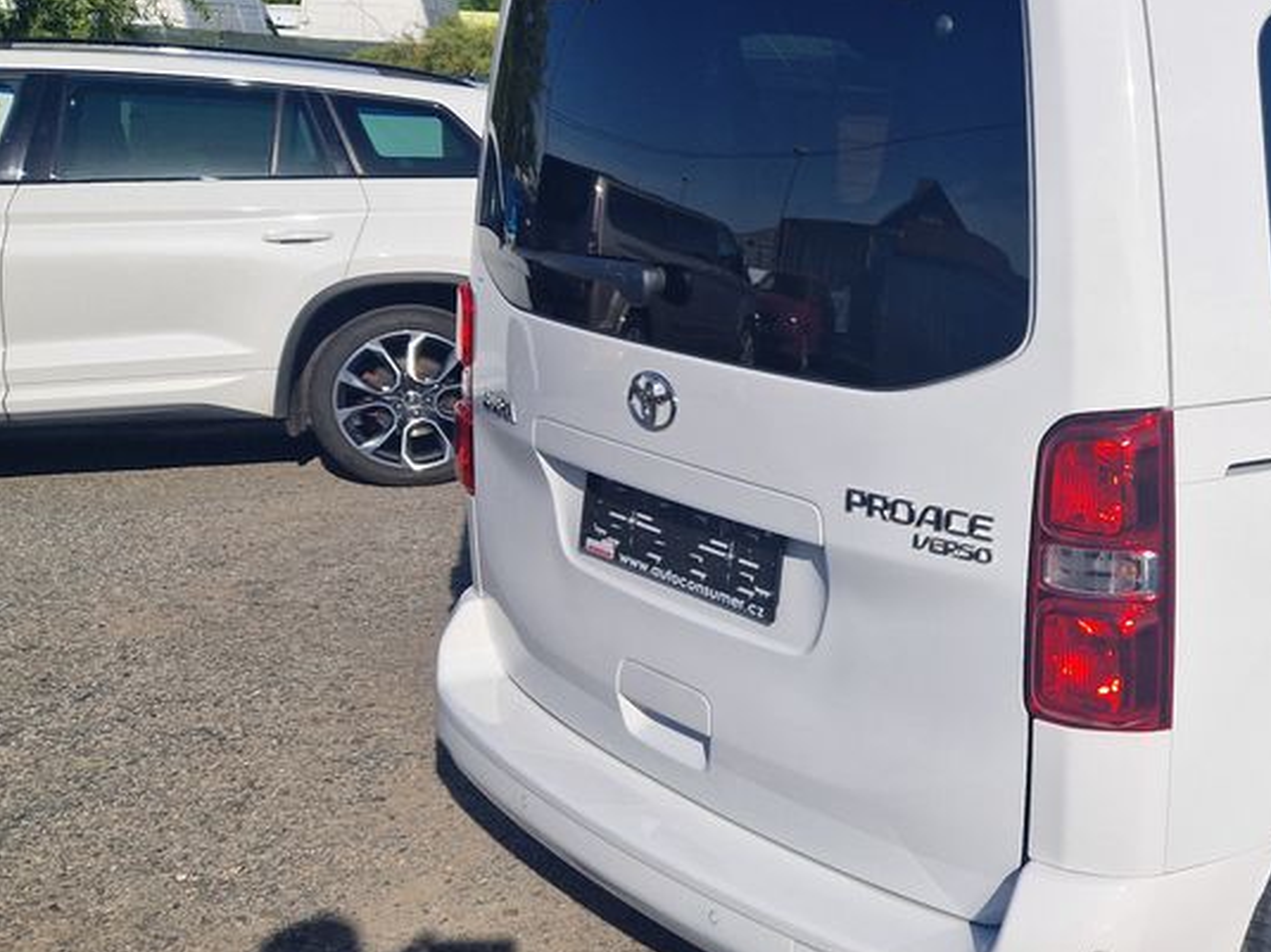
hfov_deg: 39.5
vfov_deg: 32.8
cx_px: 1174
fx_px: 1615
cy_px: 408
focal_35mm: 44
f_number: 1.8
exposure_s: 1/2976
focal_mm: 5.4
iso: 50
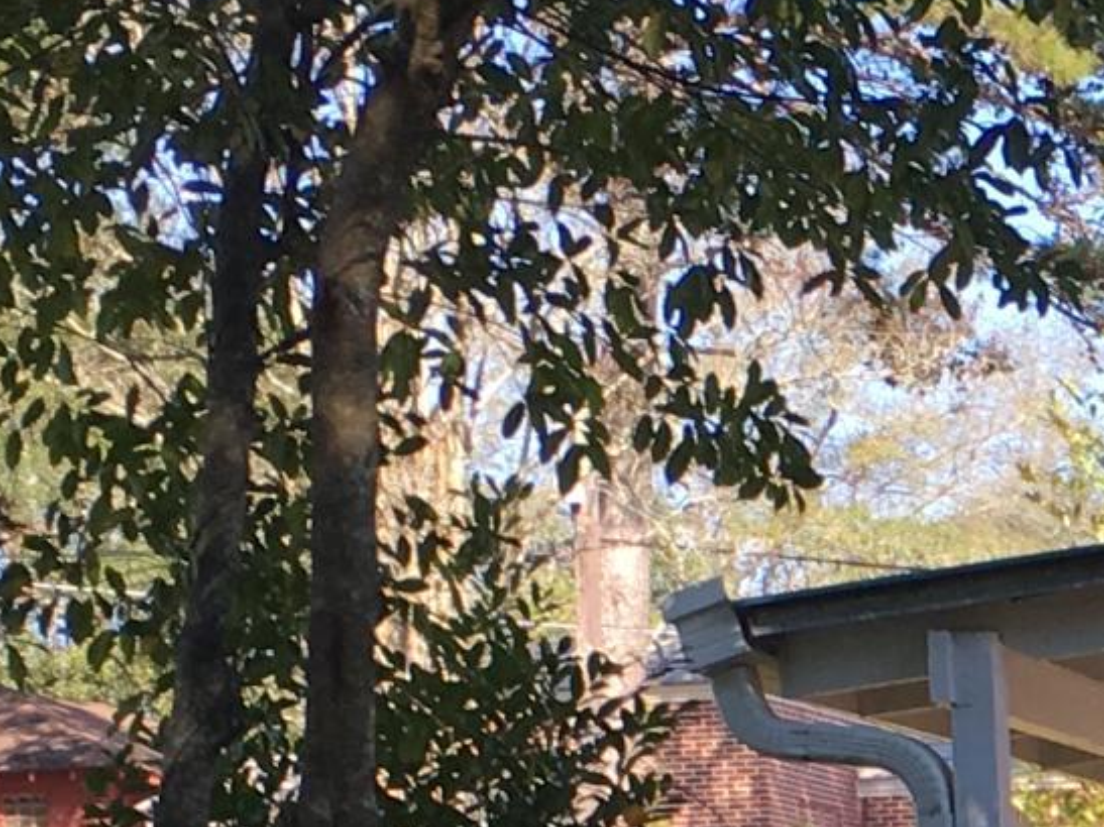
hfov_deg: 11.8
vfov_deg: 9.2
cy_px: 1107
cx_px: 1691
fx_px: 5070
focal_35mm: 159
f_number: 2.2
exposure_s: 1/409
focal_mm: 4.15
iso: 25
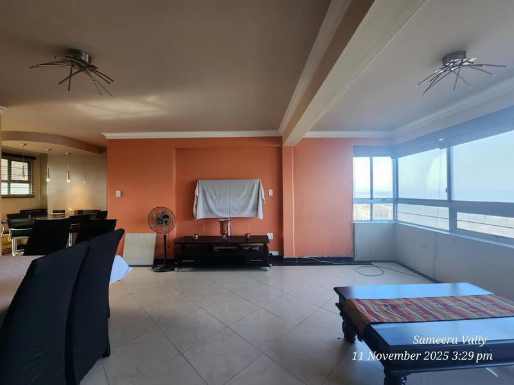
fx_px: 193
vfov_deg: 89.9
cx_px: 257
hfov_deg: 106.2
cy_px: 192
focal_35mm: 13
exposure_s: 1/50.3
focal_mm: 2.2
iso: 64
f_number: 2.2
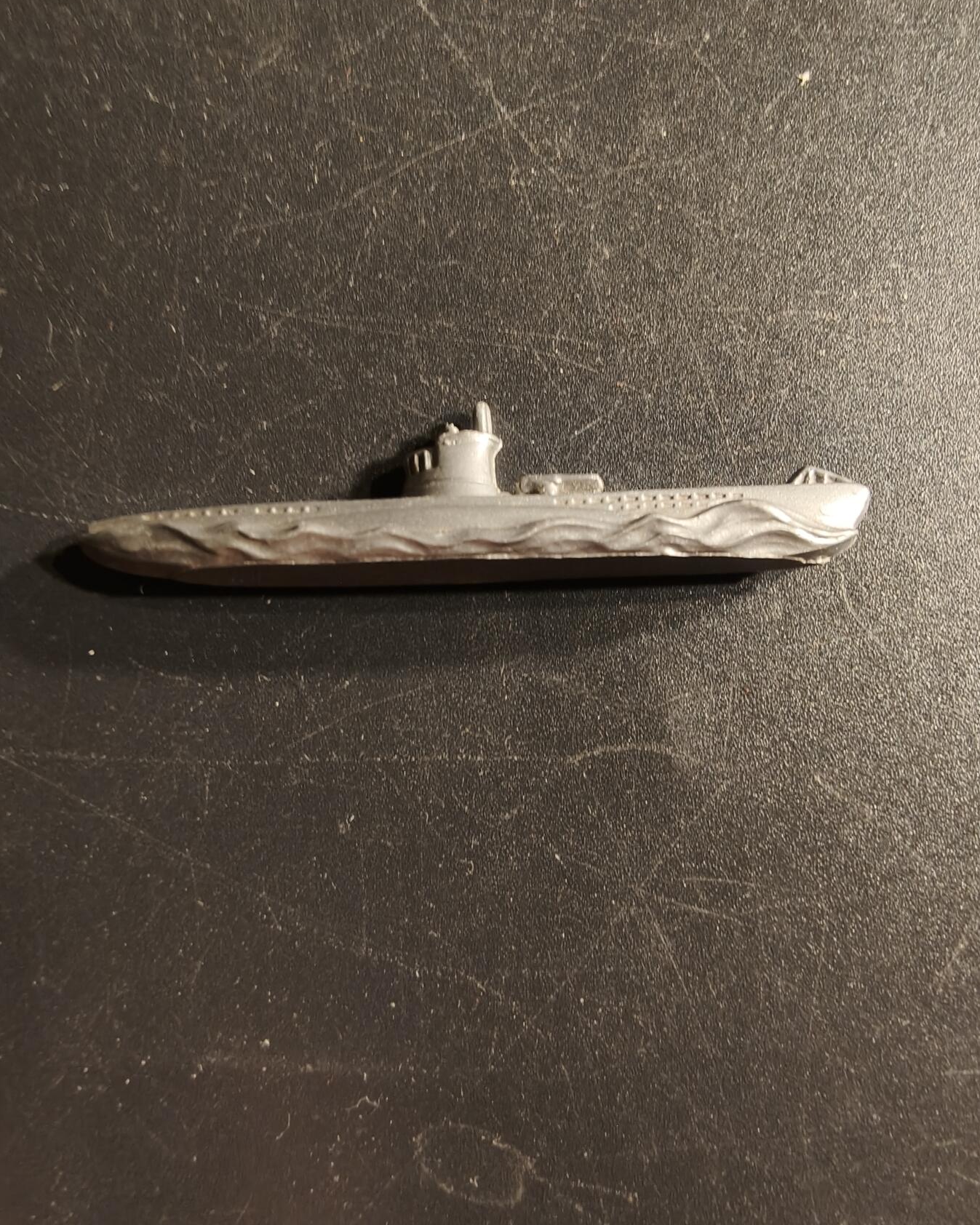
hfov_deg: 58.8
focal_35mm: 24
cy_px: 576
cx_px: 490
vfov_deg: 70.2
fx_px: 870
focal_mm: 2.32
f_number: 2
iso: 160
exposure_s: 1/50
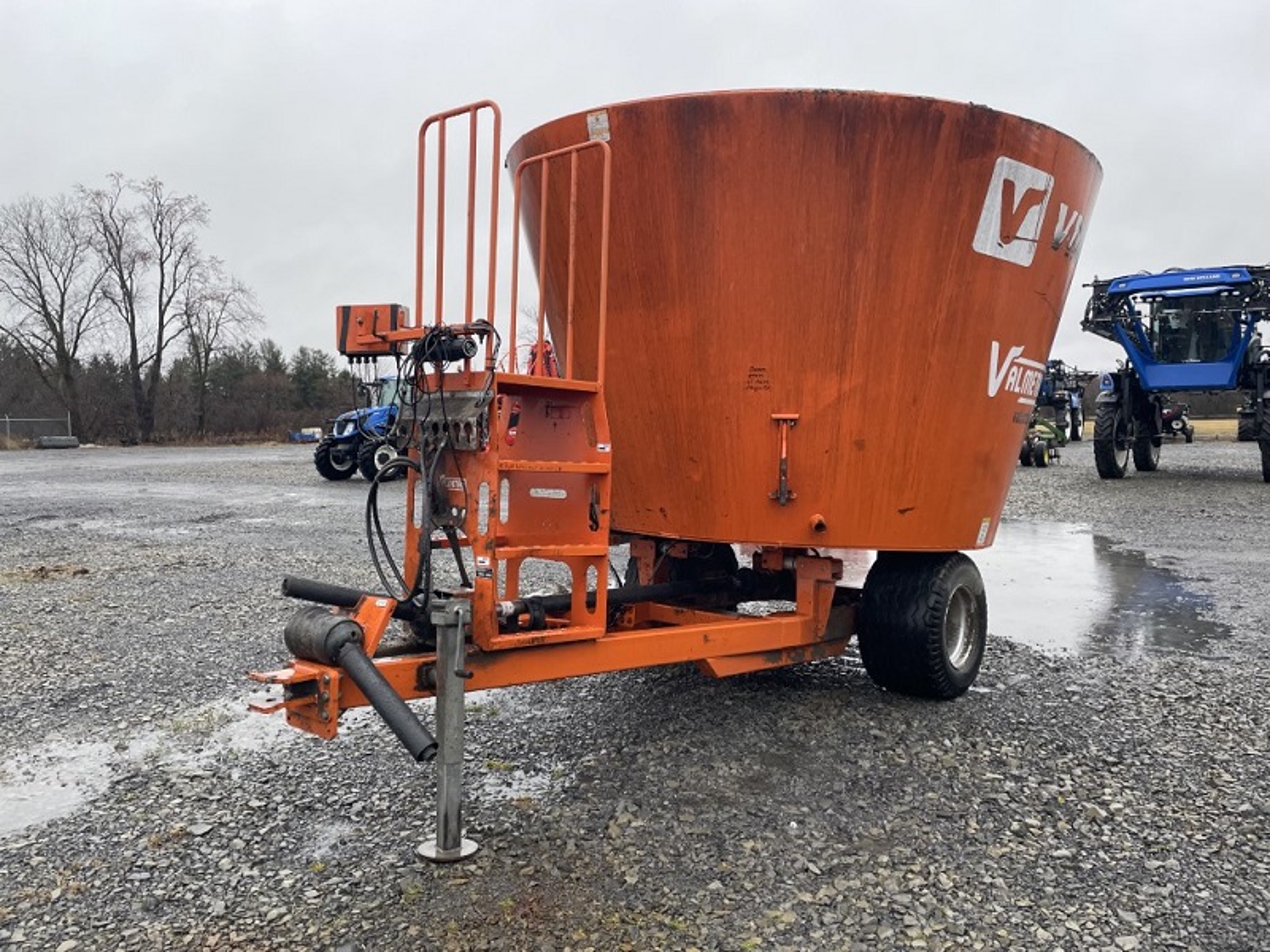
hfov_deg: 67.3
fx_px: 954
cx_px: 635
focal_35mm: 26
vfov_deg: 53.1
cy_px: 476
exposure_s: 1/458
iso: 32
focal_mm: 4.2
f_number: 1.6
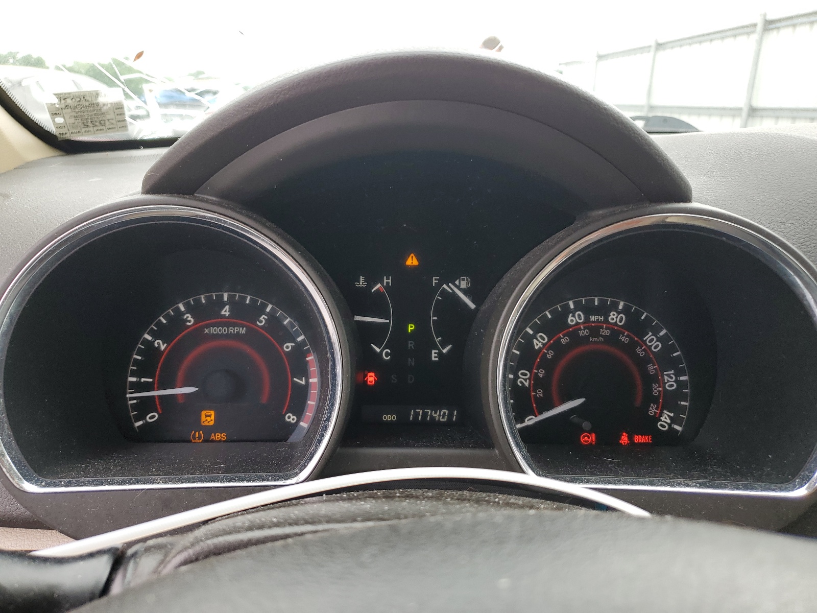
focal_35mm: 26
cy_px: 306
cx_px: 408
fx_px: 614
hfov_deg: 67.3
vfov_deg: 53.1
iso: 50
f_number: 1.5
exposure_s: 1/145
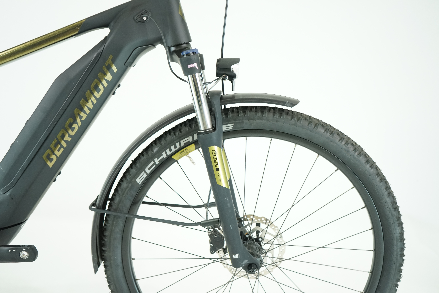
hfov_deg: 57.2
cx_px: 220
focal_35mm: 33
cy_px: 146
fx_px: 402
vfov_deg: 40.0
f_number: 5
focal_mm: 33
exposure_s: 1/200
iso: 2500
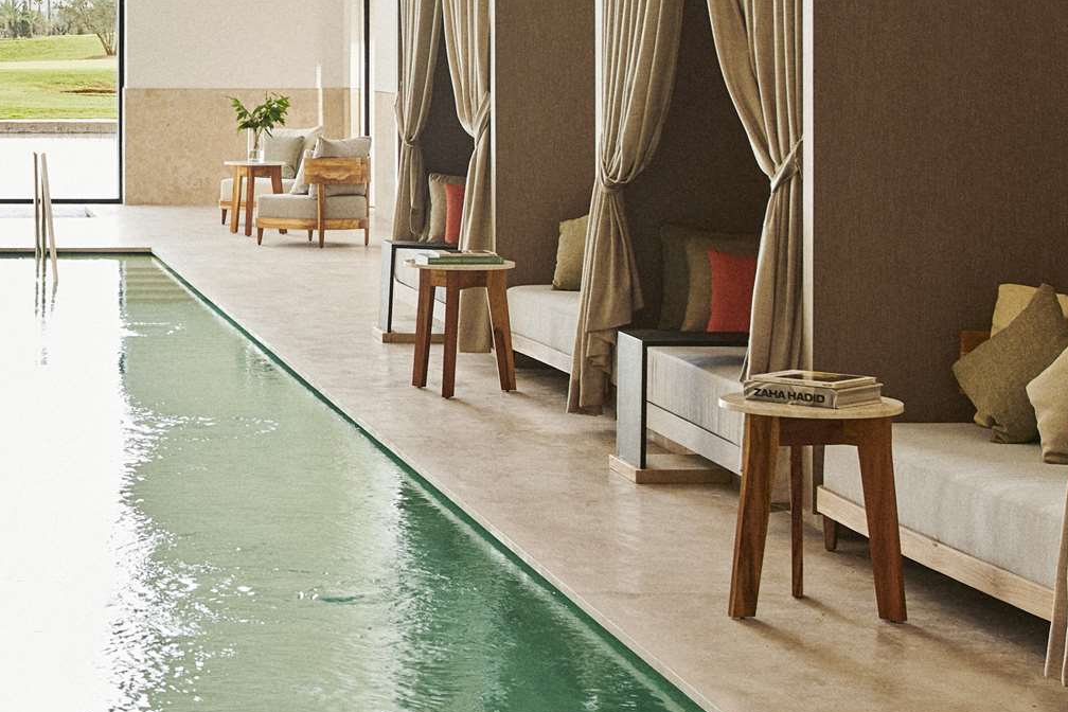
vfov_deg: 13.7
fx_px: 2937
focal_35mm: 99
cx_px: -110
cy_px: 49
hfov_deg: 19.7
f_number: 5.6
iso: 100
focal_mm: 26
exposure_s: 1/15
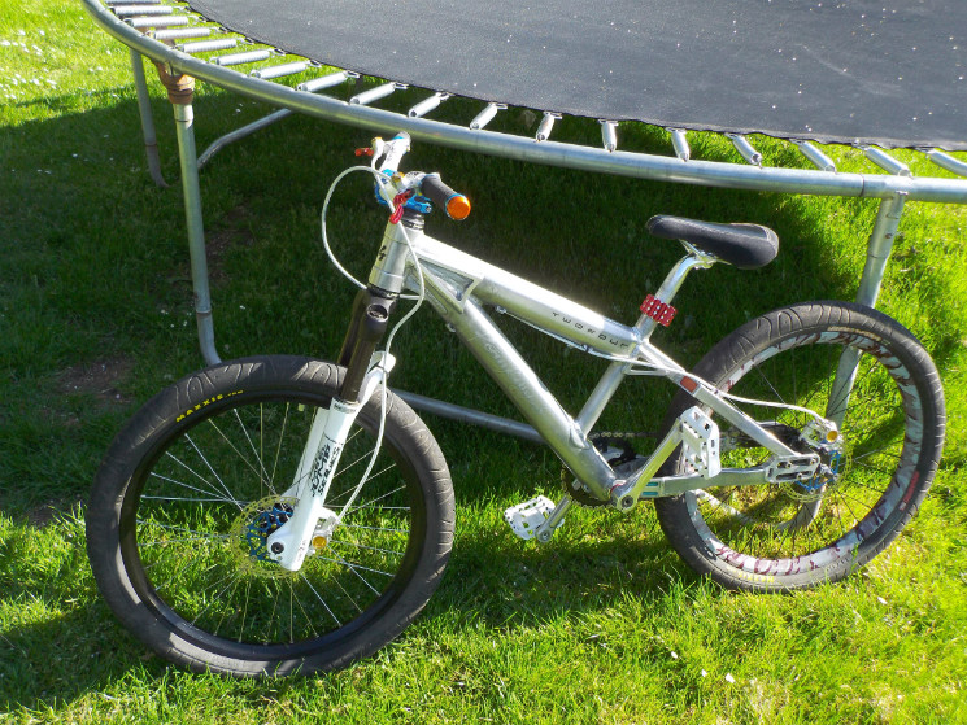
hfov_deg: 49.0
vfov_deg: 37.7
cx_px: 484
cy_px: 362
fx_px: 1062
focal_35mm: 38
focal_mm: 6.8
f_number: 3.3
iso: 200
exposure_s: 1/400
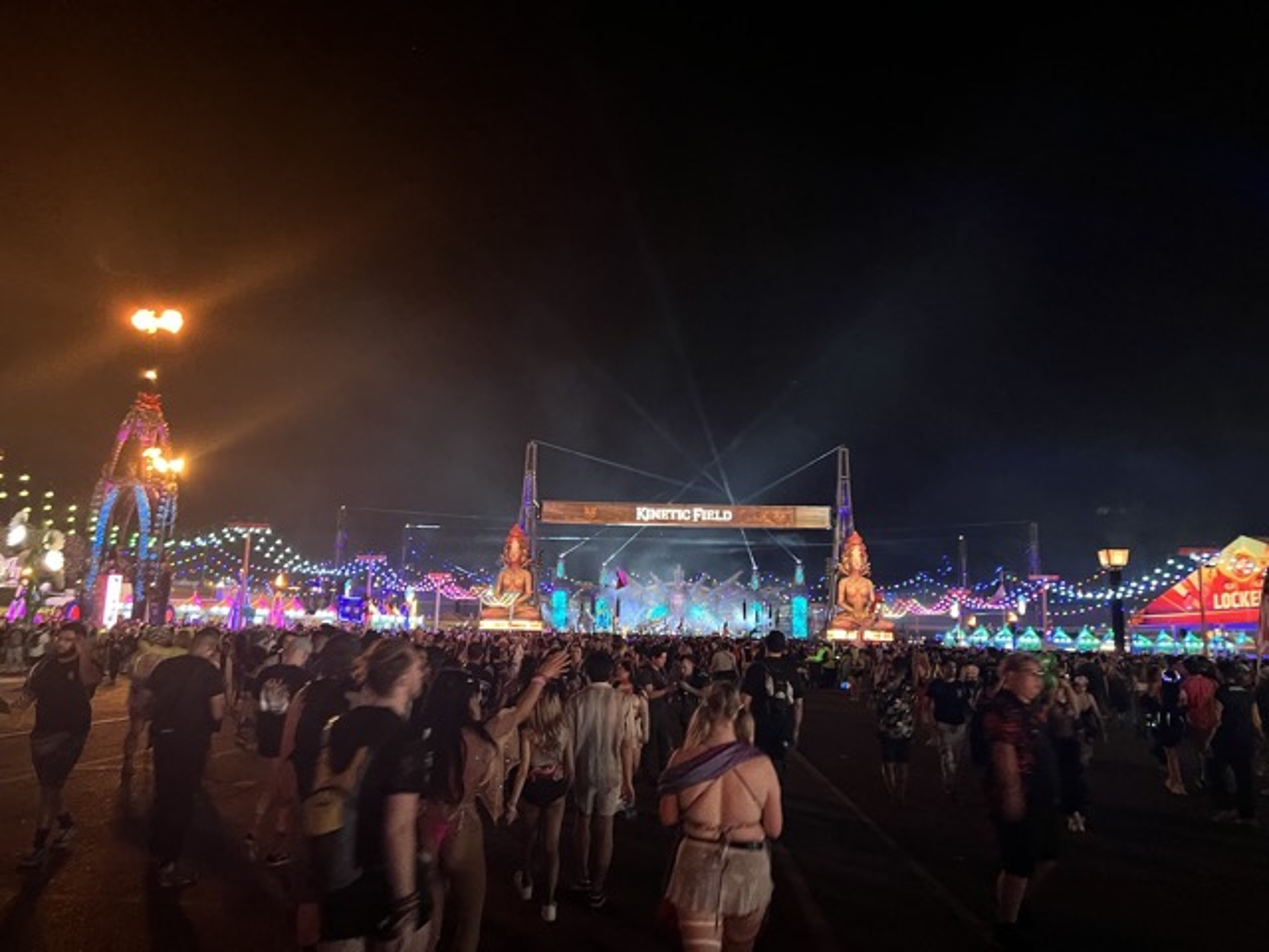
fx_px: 953
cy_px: 476
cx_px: 634
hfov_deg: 67.3
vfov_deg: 53.1
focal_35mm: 26
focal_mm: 5.7
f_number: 1.5
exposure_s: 1/30
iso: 800
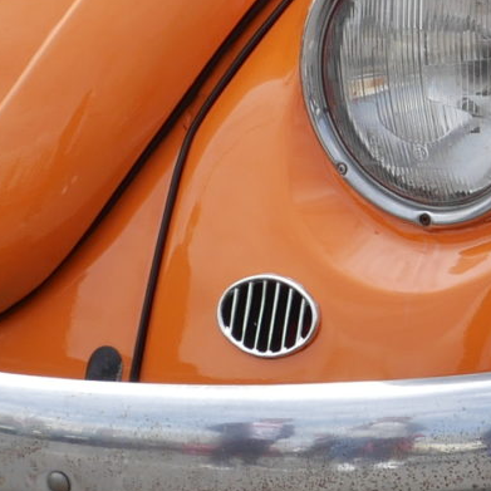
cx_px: 885
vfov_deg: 12.5
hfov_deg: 11.6
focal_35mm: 139
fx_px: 2231
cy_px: 36
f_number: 7.1
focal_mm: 12
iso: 200
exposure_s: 1/400
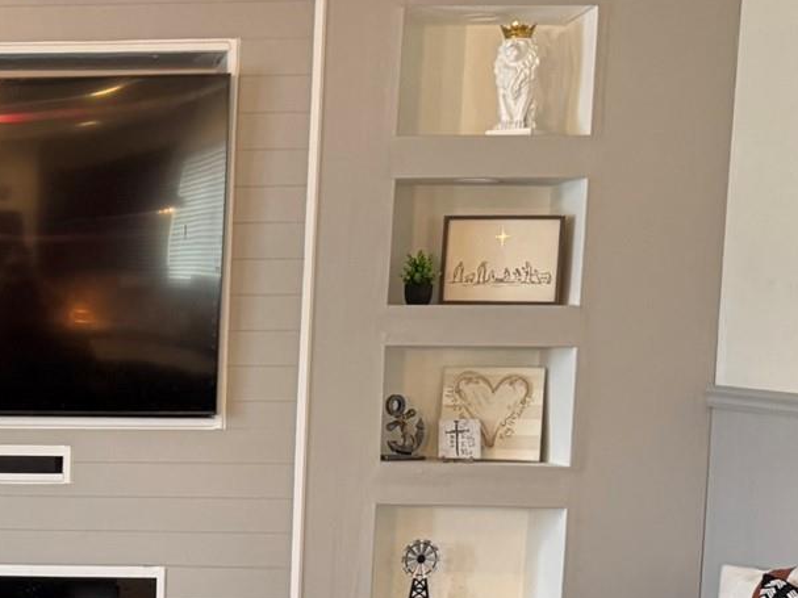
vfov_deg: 17.9
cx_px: -177
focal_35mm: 81
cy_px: 551
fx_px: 1867
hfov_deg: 22.2
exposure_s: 1/60
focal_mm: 6.76
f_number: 1.78
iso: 400
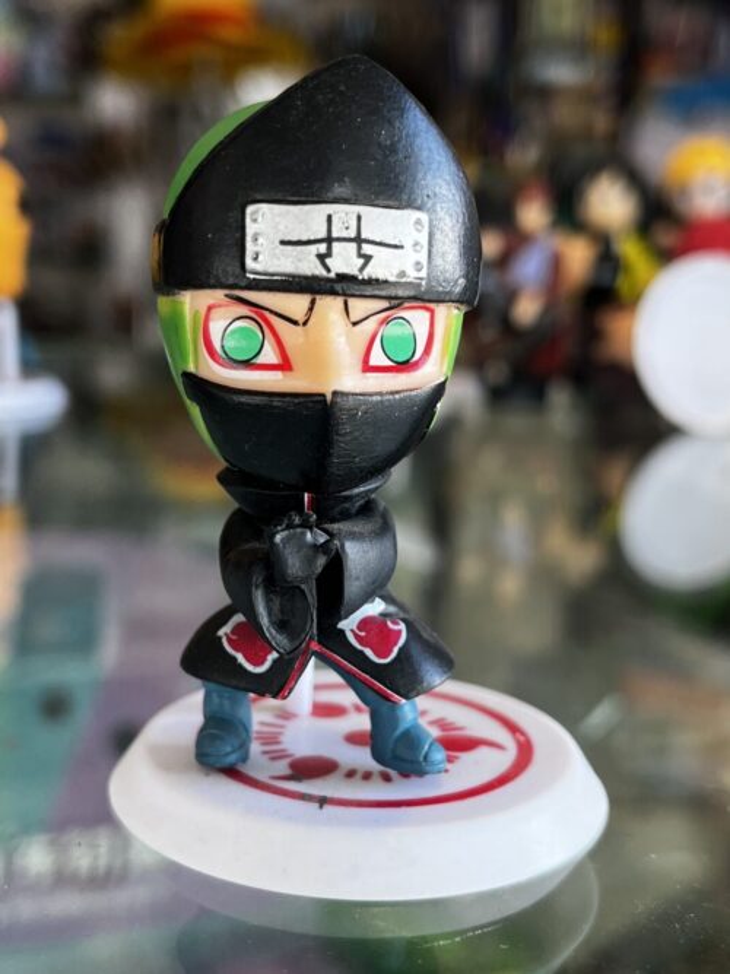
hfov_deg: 53.0
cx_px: 365
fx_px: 731
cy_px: 487
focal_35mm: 26
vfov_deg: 67.3
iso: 64
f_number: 1.6
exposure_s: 1/100
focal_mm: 5.1
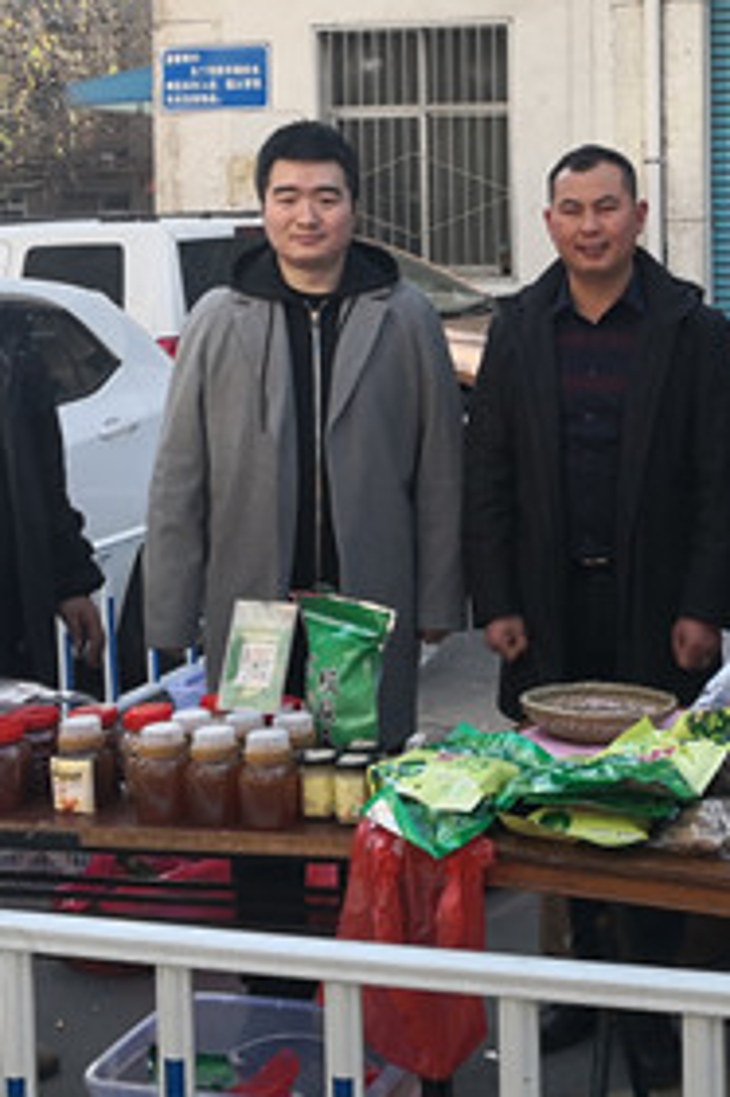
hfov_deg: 22.0
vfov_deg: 32.9
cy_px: 297
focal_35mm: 60
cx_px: 664
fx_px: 1827
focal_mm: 3.95
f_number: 1.6
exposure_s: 1/614
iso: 50
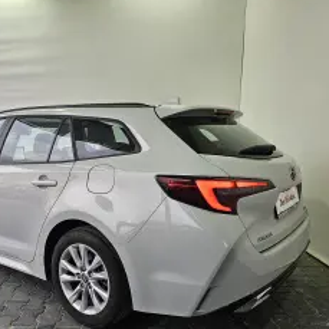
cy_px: 184
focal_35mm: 32
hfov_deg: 50.3
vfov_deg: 51.0
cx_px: 113
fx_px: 344
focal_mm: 6.3
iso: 25
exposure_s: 1/100
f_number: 1.7
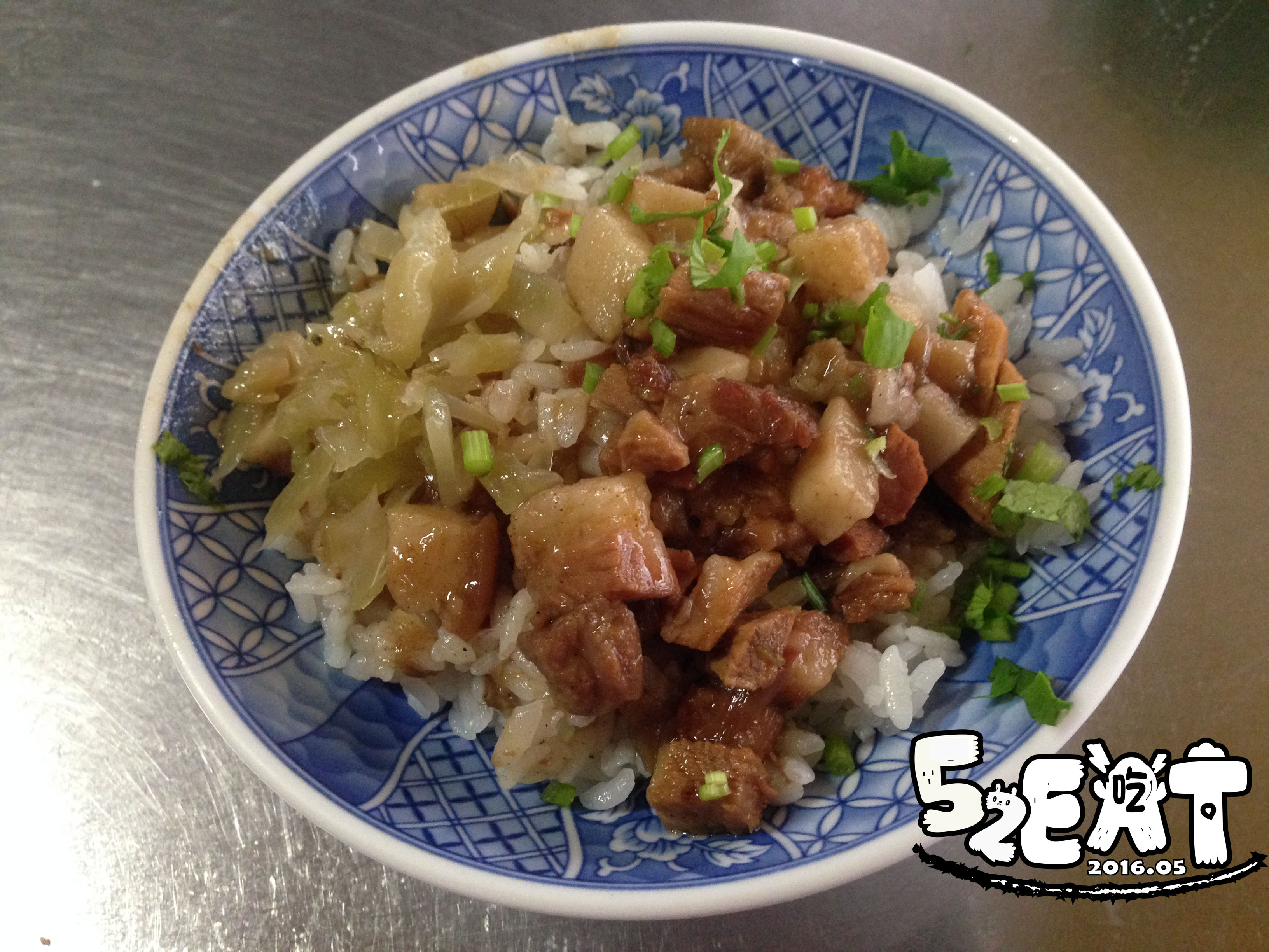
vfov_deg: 42.9
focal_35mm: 33
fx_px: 1210
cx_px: 634
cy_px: 476
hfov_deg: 55.4
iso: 320
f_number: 2.4
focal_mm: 4.12
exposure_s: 1/20
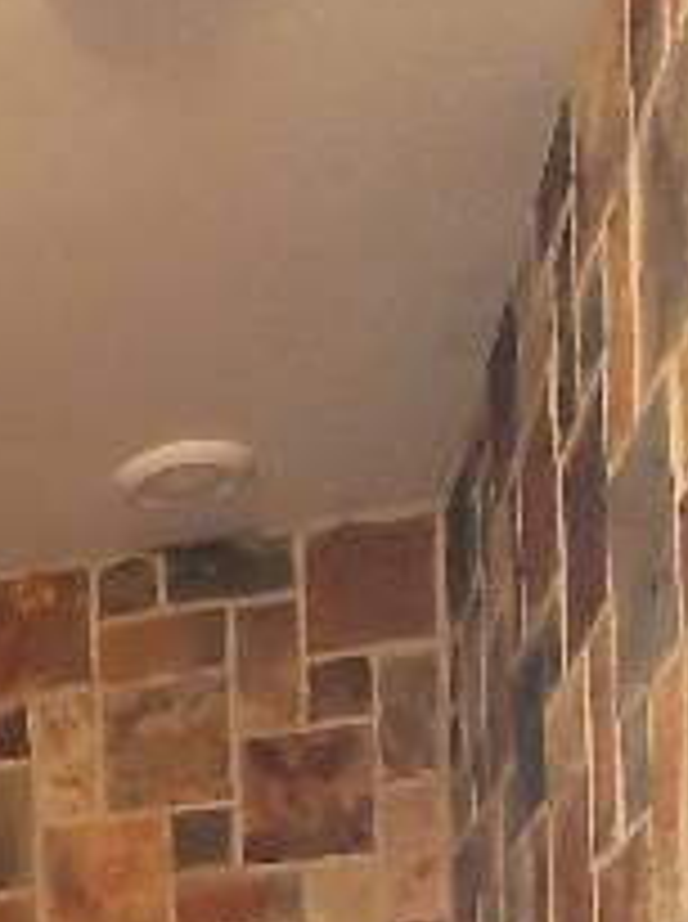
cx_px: -175
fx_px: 1436
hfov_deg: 24.1
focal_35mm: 54
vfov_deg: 28.0
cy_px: 1262
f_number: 2.2
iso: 640
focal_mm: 1.8
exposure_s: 1/29
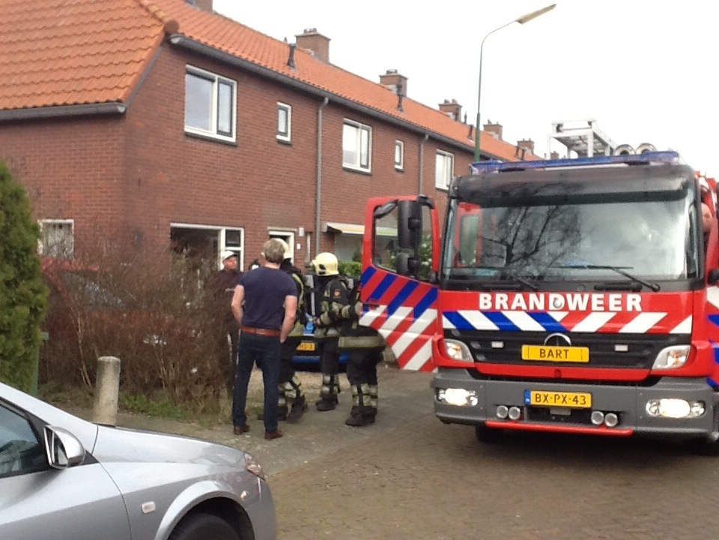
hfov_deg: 42.9
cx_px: 360
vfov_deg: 32.9
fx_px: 914
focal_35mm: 44
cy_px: 270
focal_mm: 2.03
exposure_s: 1/273
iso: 40
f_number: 2.4
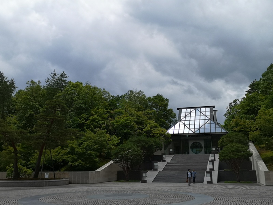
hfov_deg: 51.4
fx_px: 284
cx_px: 136
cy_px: 102
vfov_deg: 39.7
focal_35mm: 36
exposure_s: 1/3891
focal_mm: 3.95
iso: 50
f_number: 1.8
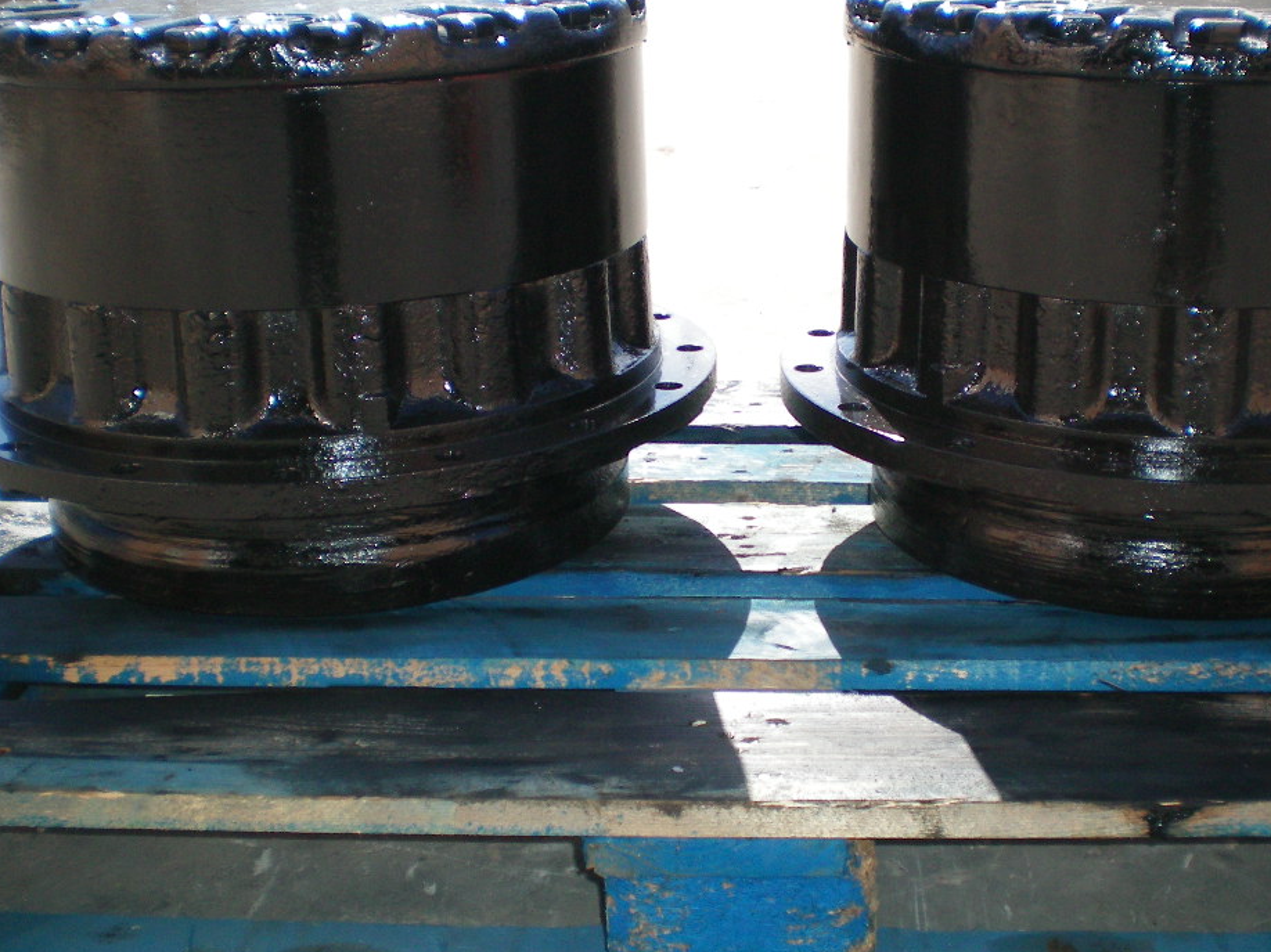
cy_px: 403
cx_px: 742
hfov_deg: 36.1
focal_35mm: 53
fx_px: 1945
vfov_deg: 27.5
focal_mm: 6.3
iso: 64
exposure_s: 1/500
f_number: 3.1
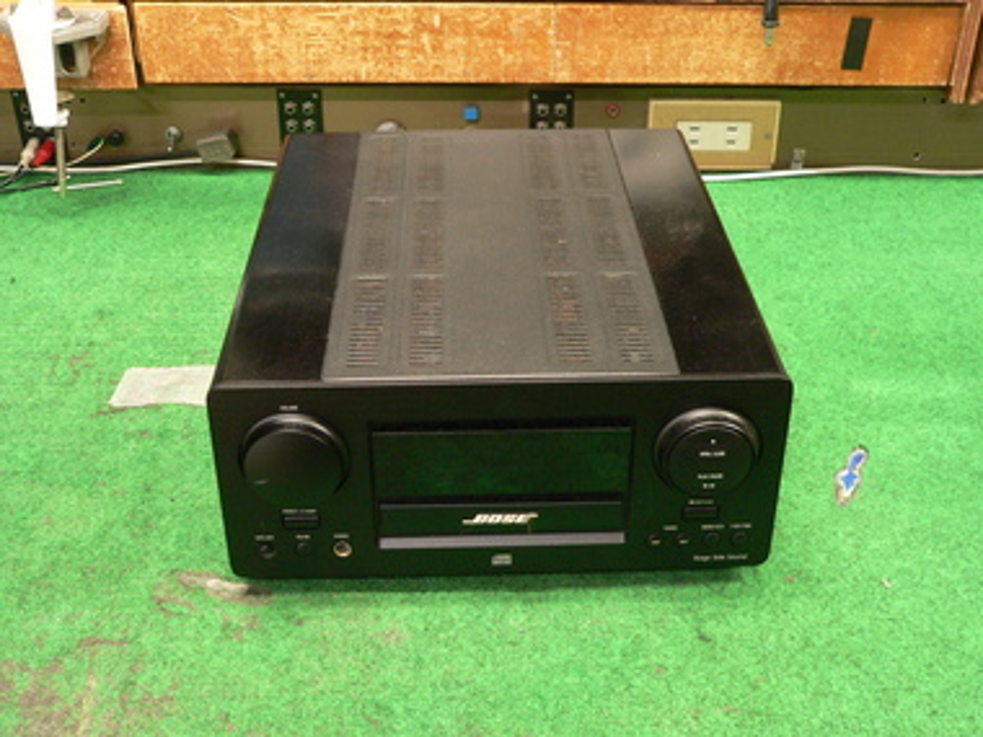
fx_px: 1249
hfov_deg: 42.9
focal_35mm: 44
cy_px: 368
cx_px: 492
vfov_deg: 32.9
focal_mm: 7.3
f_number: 2.8
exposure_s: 1/6
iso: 200
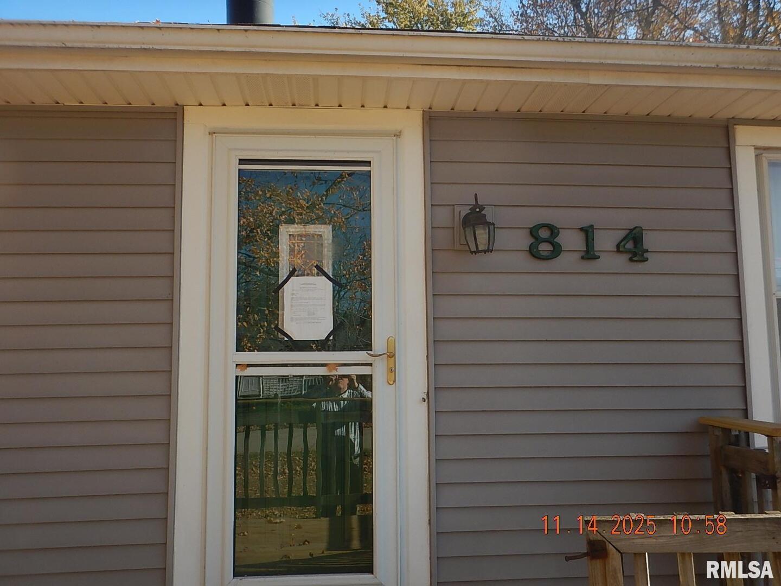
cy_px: 293
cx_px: 390
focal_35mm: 31
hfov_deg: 58.4
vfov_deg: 45.4
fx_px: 699
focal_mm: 5.6
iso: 125
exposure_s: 1/400
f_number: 4.2
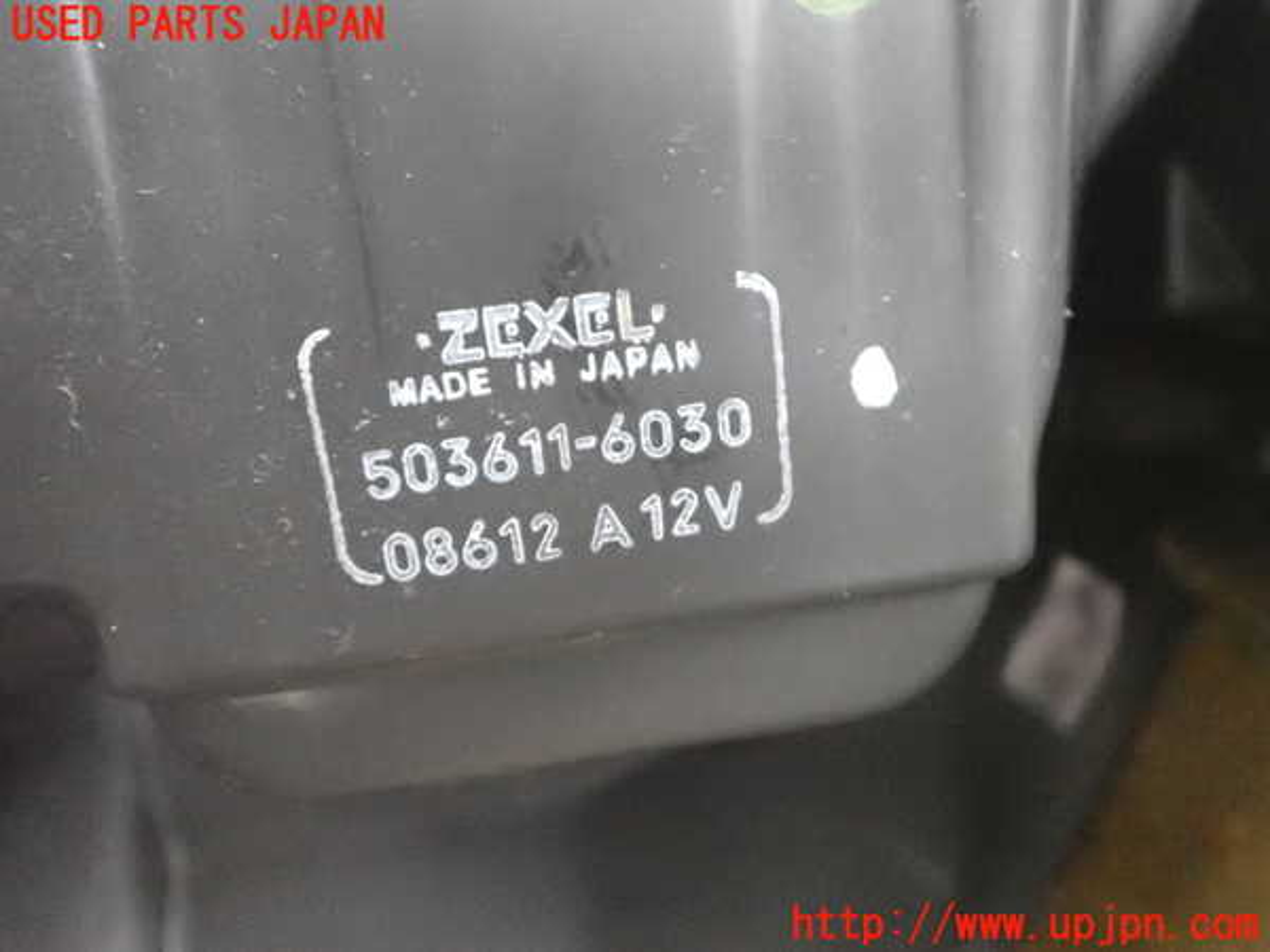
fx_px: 1101
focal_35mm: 30
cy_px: 476
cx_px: 635
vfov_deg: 46.8
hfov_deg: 60.0
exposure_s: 1/400
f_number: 2.3
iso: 6400
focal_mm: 5.4
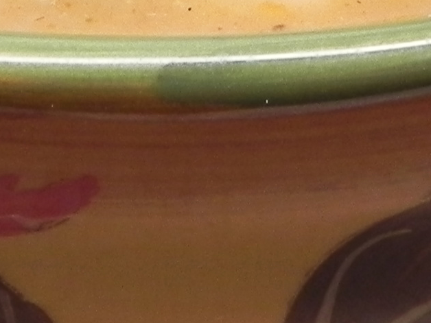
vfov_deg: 6.8
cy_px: -101
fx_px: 2677
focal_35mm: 215
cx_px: 235
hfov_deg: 9.2
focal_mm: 6.6
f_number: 3.2
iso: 160
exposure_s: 1/31.4
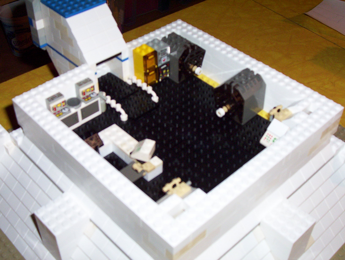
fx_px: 539
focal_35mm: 54
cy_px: 130
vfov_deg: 27.1
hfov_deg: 35.5
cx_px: 172
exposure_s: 1/69.5
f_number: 2.97
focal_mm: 7.1
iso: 140
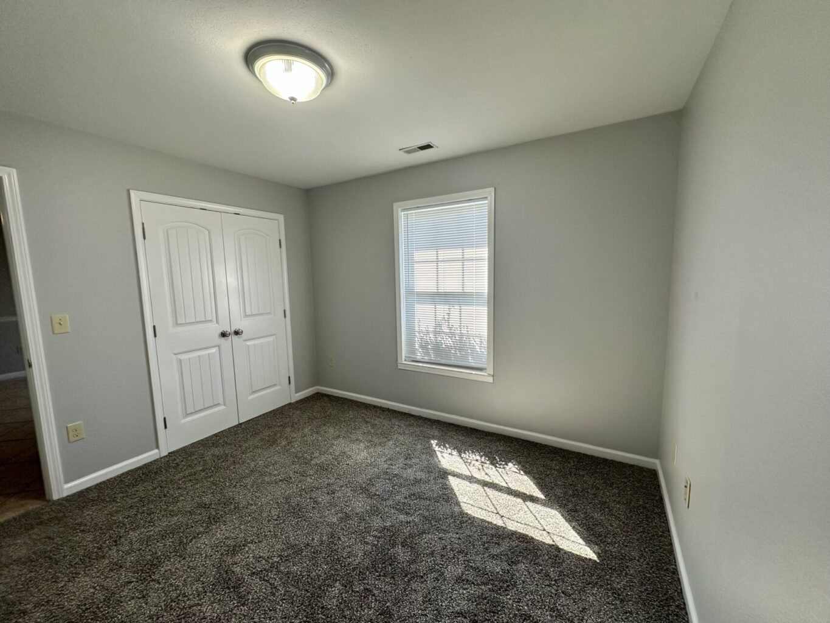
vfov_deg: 85.7
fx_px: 336
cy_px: 312
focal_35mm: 14
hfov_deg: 102.1
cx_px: 415
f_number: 2.2
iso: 125
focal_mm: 2.22
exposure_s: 1/120
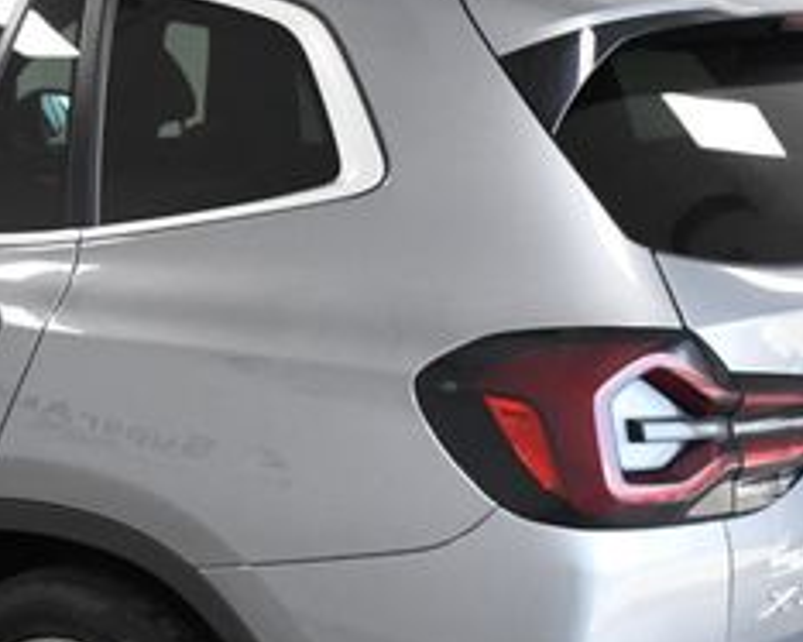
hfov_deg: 24.3
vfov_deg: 19.8
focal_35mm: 77
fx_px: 1829
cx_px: 154
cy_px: 429
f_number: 9
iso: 2500
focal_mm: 20
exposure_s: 1/320
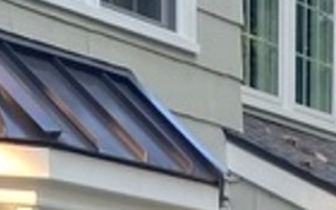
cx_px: 140
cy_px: 826
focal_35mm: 201
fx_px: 1840
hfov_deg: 10.4
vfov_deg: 5.7
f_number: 1.8
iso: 80
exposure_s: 1/121
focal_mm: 4.25
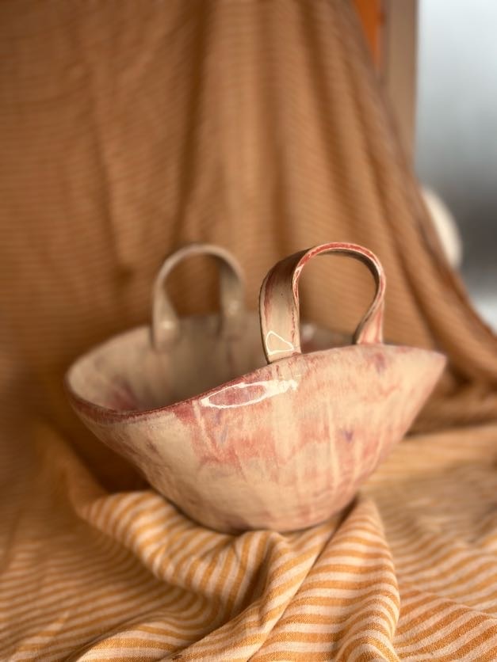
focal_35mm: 26
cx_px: 248
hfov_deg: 53.1
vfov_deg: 67.3
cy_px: 331
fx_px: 498
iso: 40
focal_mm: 5.1
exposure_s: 1/176
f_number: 1.6
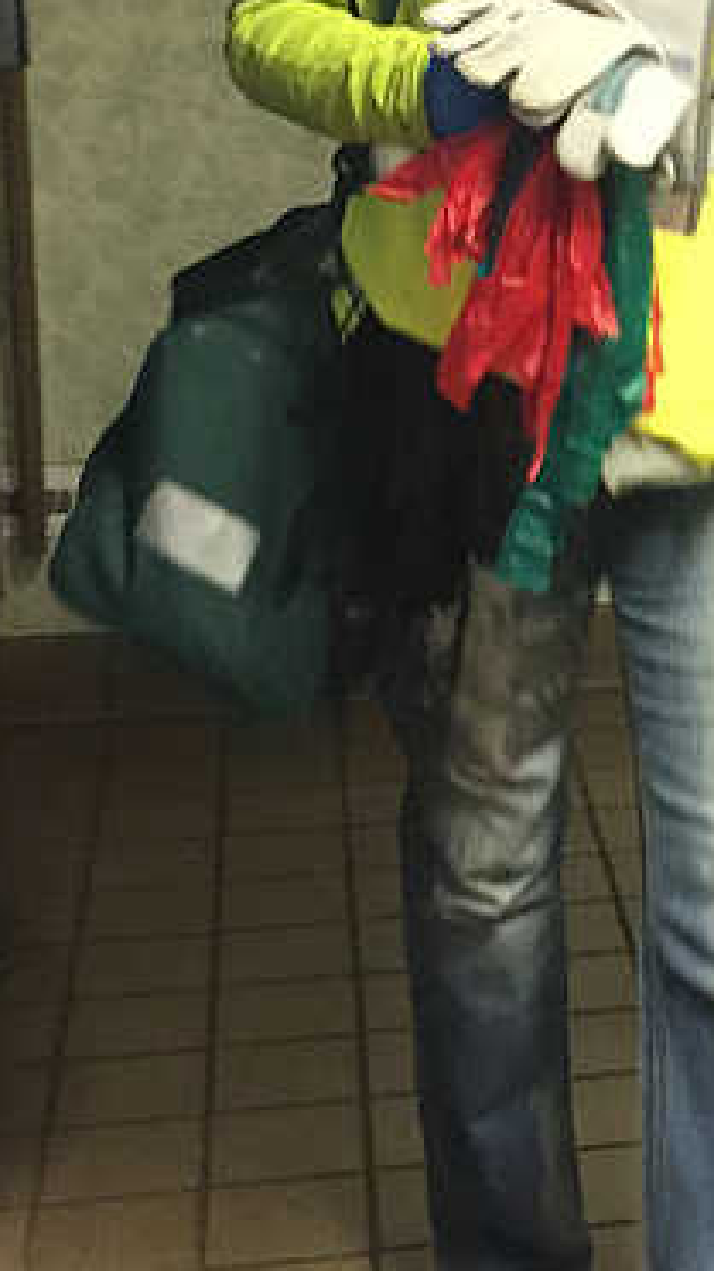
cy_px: 277
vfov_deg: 24.7
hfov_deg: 13.7
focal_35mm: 85
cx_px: 912
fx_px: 2864
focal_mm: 4.15
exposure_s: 1/15
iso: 250
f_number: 2.2
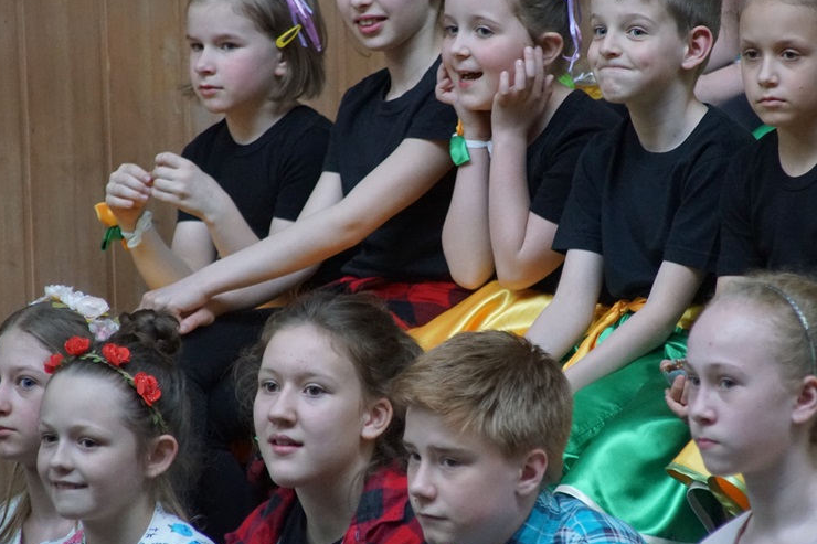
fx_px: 8281
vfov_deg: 3.8
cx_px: 450
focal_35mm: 365
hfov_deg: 5.6
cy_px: 257
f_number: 6.3
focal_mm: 180
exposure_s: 1/50
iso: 3200
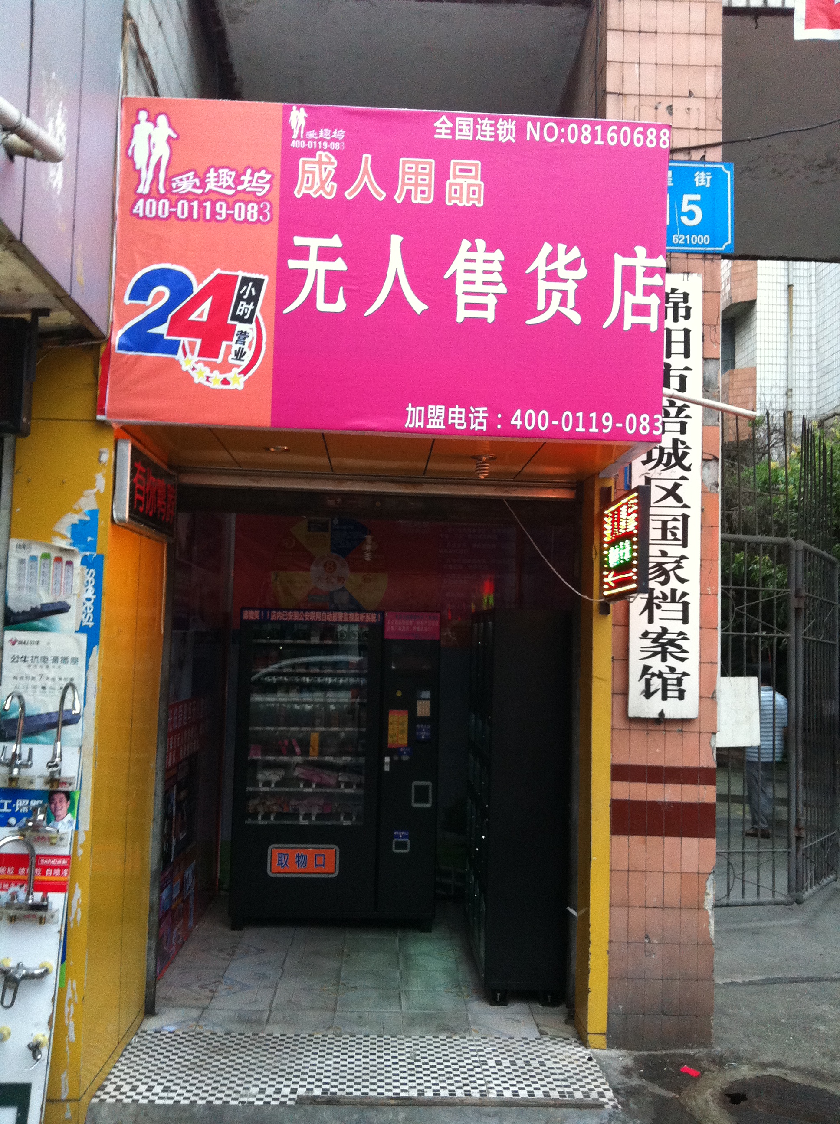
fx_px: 1135
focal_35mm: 35
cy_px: 562
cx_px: 420
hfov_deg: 40.6
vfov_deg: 52.7
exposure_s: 1/15
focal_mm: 3.85
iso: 200
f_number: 2.8
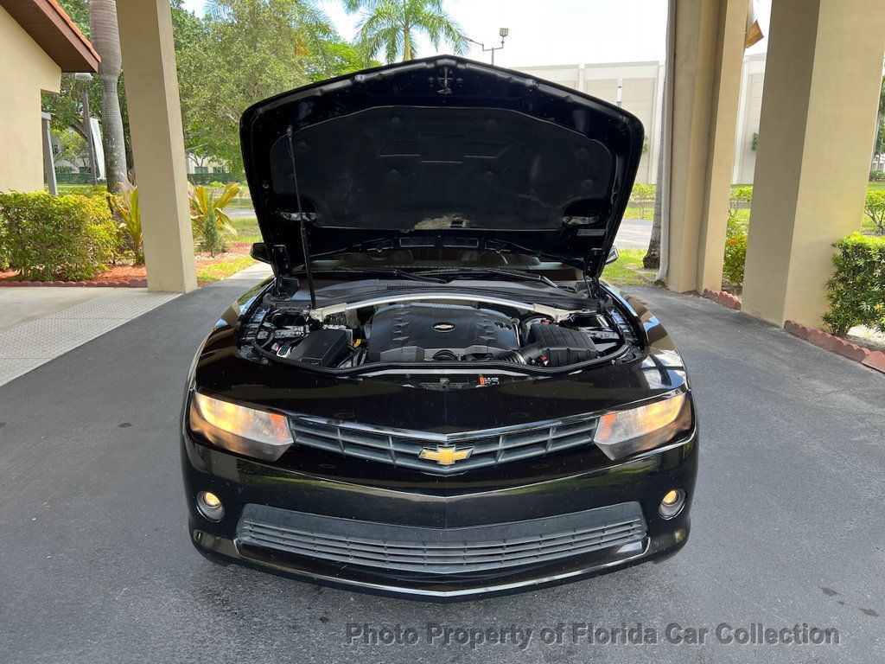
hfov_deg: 67.3
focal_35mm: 26
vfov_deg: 53.1
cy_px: 332
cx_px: 442
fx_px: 665
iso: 40
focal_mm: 5.7
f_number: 1.5
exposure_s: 1/271
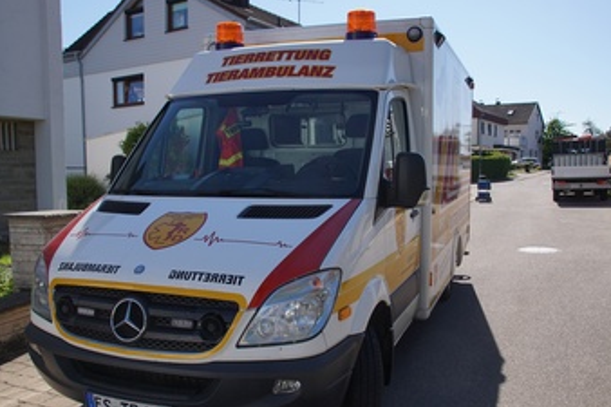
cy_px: 231
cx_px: 324
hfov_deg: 58.7
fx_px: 543
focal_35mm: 32
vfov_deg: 41.0
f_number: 5.6
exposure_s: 1/400
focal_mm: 18
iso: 100
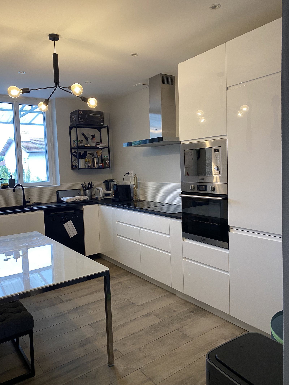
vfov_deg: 67.3
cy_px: 192
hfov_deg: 53.1
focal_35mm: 26
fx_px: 289
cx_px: 144
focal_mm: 4.25
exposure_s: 1/66
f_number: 1.8
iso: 125
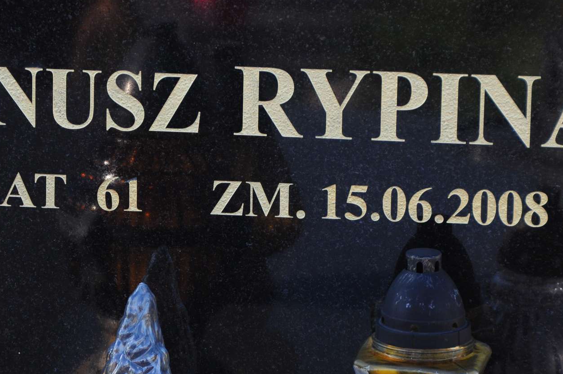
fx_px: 4484
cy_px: 164
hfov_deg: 7.2
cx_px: 130
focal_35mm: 287
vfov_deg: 4.8
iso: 320
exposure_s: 1/250
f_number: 7.1
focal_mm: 112
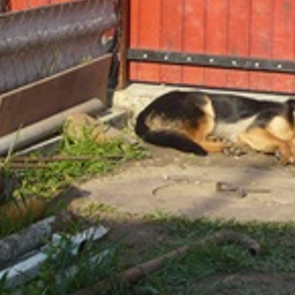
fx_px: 2343
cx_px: 323
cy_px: 120
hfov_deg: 7.2
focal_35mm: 243
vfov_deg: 7.2
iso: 100
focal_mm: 16.5
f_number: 5.1
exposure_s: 1/200
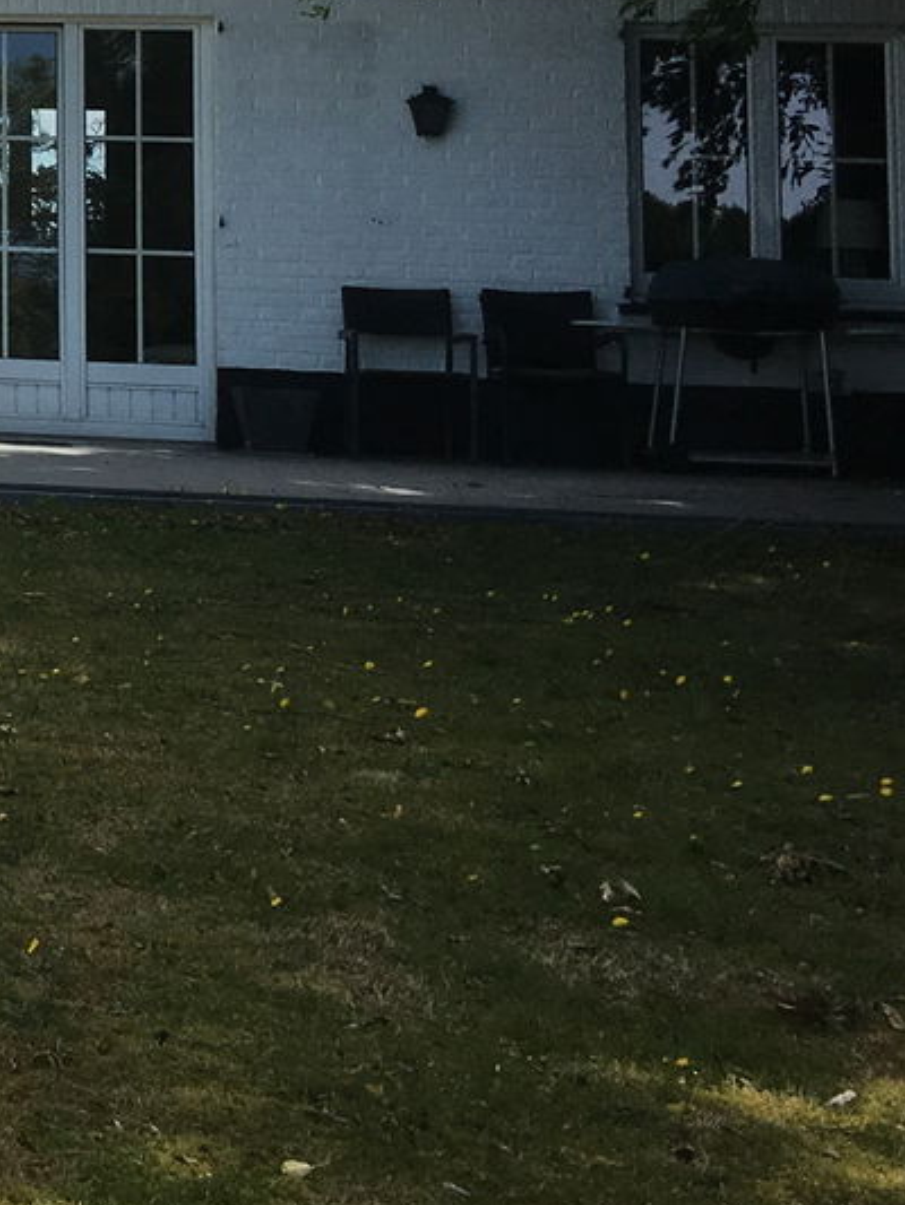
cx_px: -887
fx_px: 3031
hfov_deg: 14.3
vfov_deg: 21.6
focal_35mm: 87
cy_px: -29
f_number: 2.2
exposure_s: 1/1832
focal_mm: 4.15
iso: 25
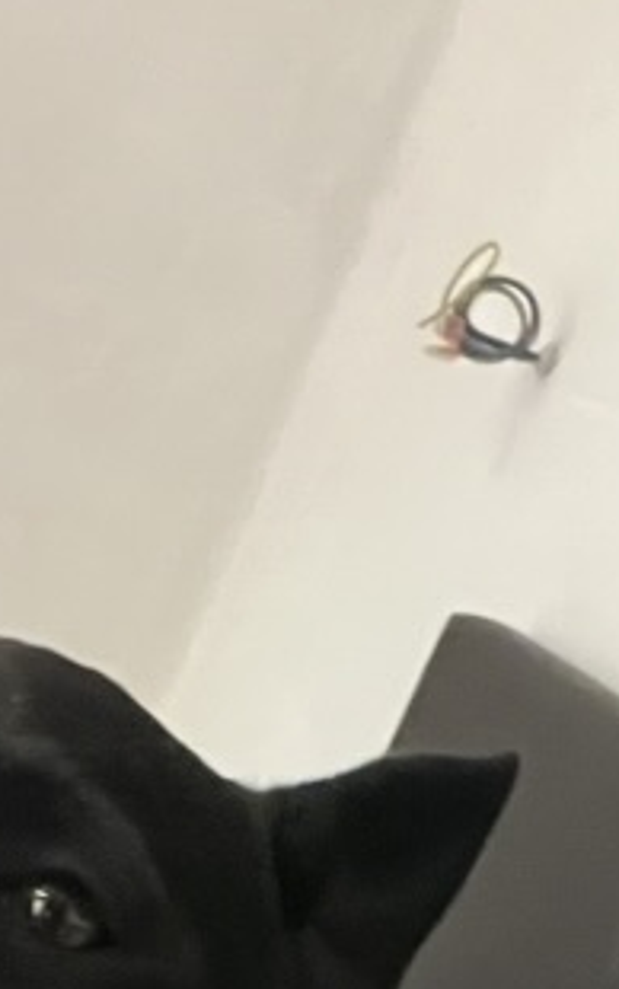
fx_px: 2831
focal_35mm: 105
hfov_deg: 12.5
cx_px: 284
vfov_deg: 17.5
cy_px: 1541
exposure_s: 1/17
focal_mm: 2.71
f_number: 2.2
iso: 1250
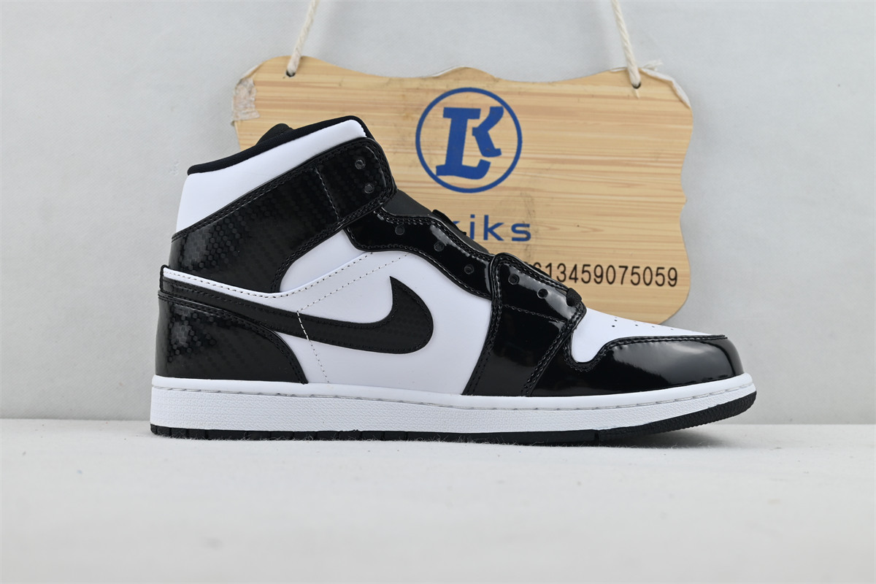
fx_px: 967
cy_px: 292
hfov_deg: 48.7
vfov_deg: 33.6
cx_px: 438
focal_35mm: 40
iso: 100
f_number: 4.5
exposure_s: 1/100
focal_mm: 26.5
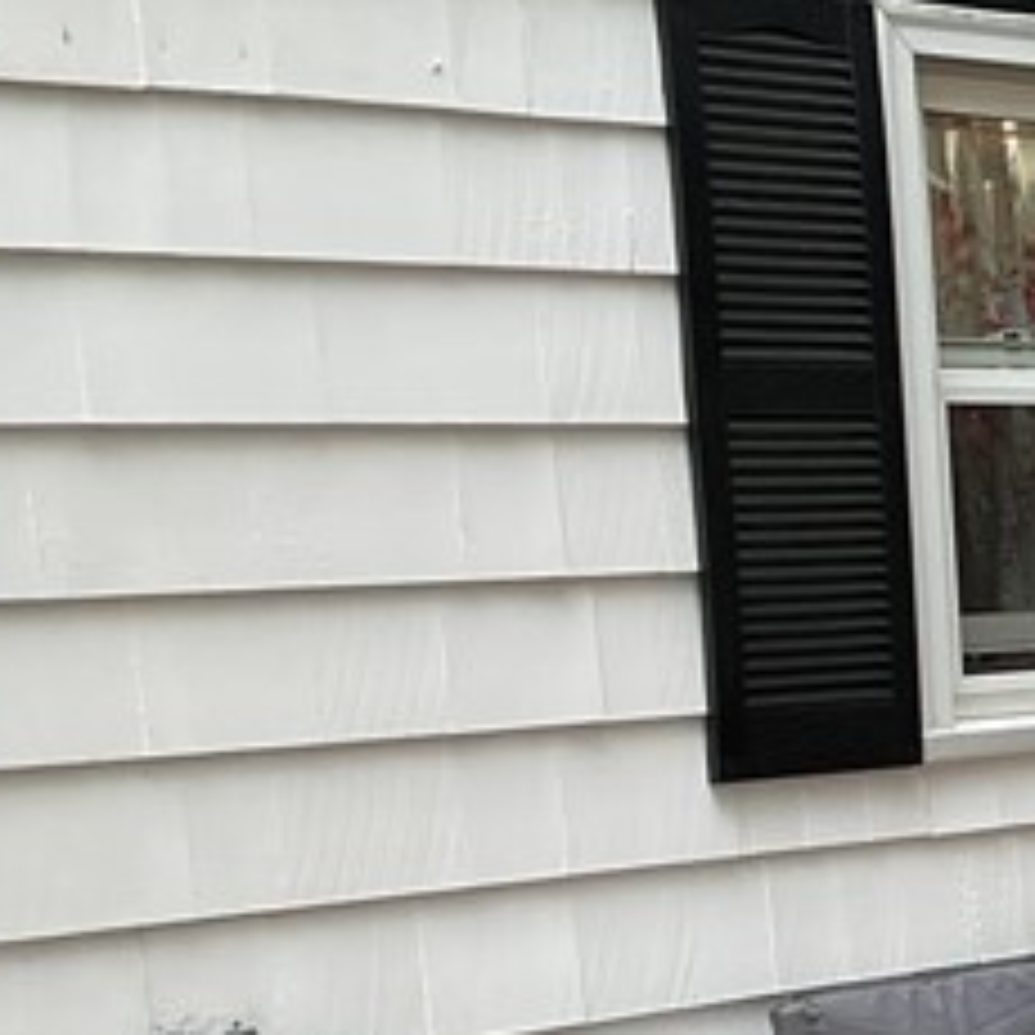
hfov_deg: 14.1
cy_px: 922
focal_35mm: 114
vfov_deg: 15.1
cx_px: 1665
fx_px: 3856
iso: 16
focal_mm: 3
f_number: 1.8
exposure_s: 1/247
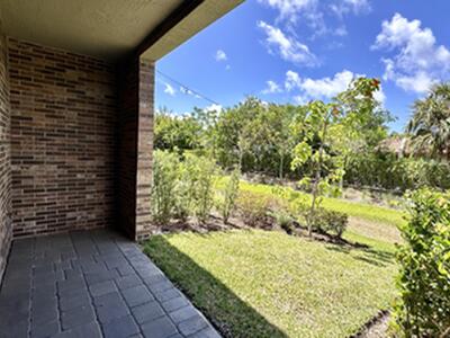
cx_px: 225
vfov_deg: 85.7
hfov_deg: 102.1
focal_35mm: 14
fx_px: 182
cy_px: 169
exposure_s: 1/1208
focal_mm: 2.22
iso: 40
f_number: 2.2
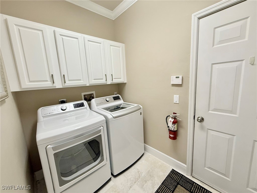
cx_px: 128
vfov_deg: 85.7
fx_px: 104
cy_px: 96
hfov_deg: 102.1
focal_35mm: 14
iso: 200
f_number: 2.2
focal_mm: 2.22
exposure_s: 1/120
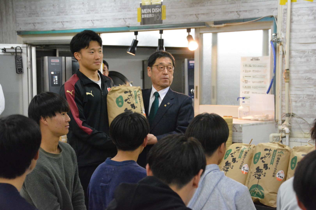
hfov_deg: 22.6
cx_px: 158
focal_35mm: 90
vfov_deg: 15.2
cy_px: 105
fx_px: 790
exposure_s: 1/100
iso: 6400
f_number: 6.3
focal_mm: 60
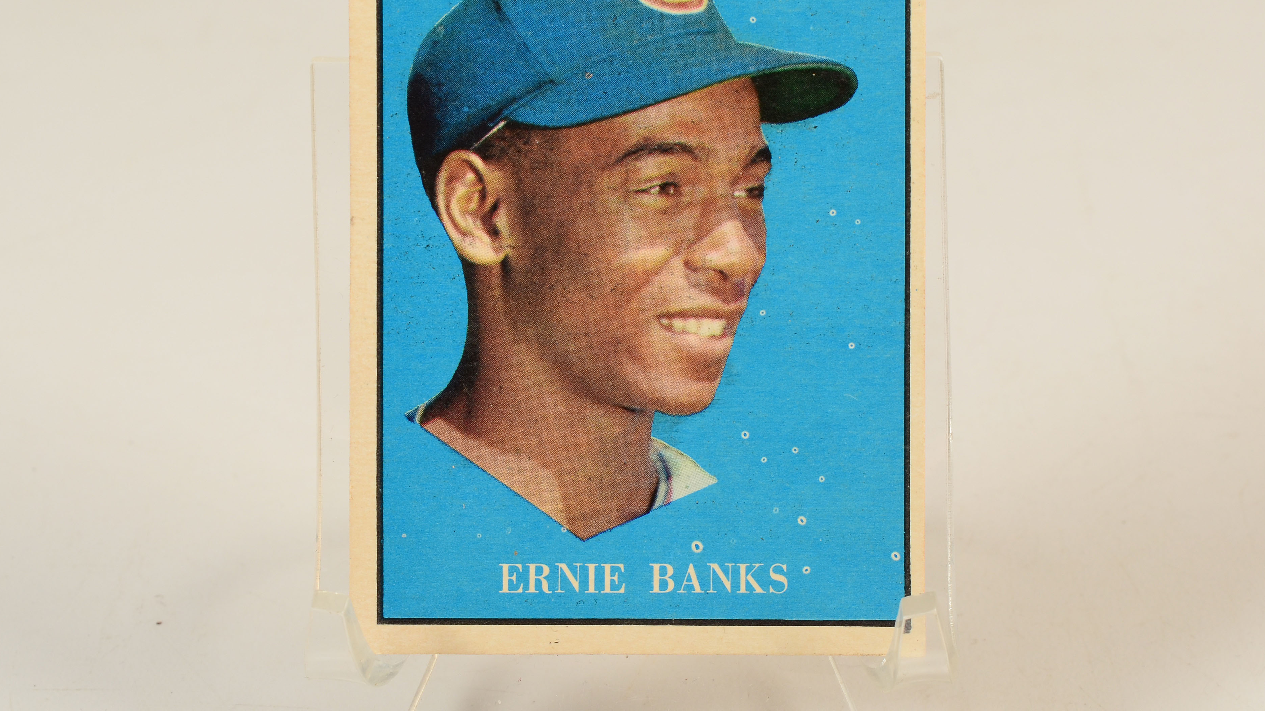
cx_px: 661
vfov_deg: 11.3
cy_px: 326
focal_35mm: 107
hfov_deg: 20.0
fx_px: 3589
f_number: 13
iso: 200
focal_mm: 52
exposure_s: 1/160
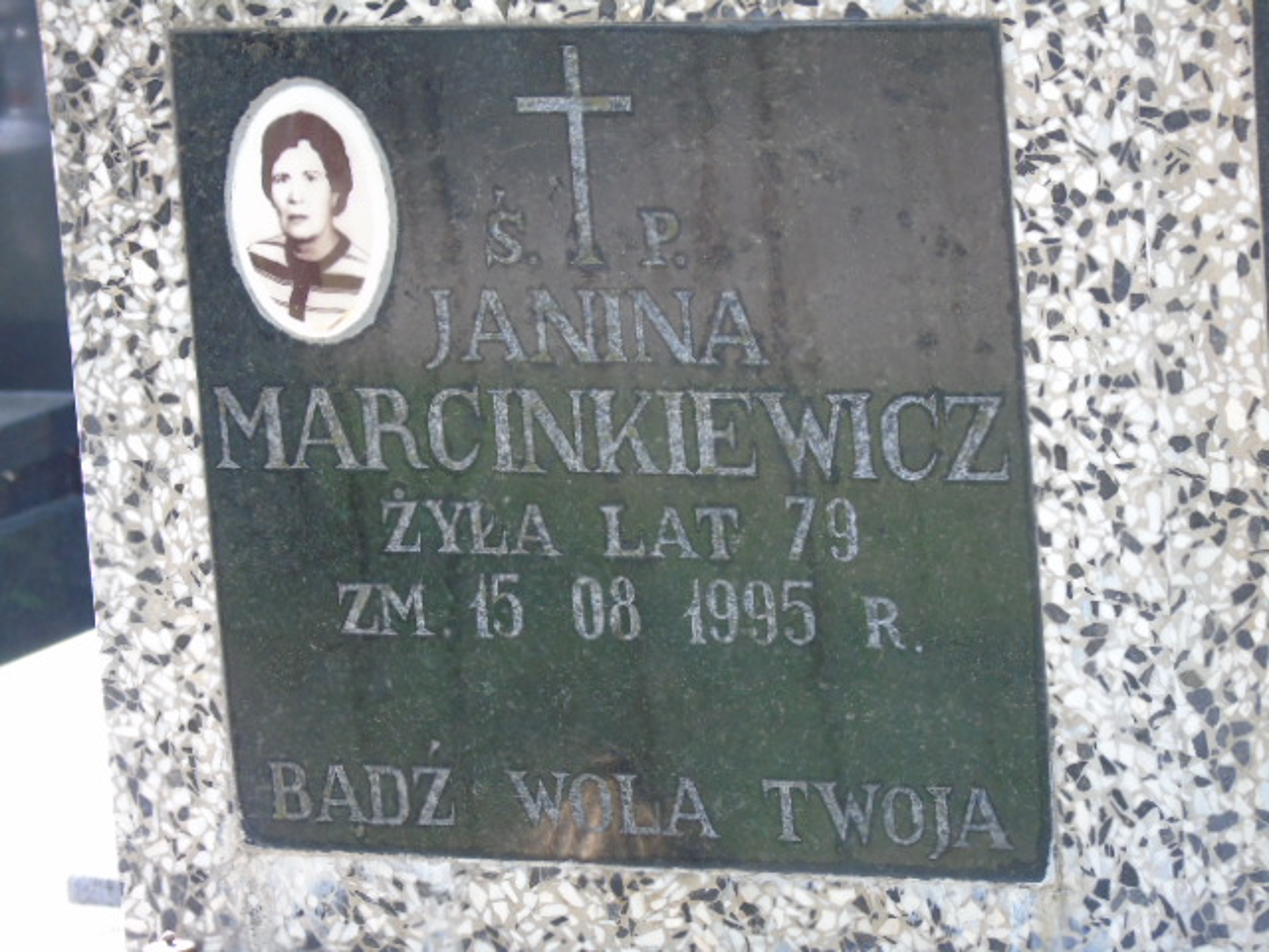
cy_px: 476
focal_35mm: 212
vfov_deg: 7.0
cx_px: 634
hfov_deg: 9.3
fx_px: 7772
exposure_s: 1/125
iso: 320
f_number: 4.7
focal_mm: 38
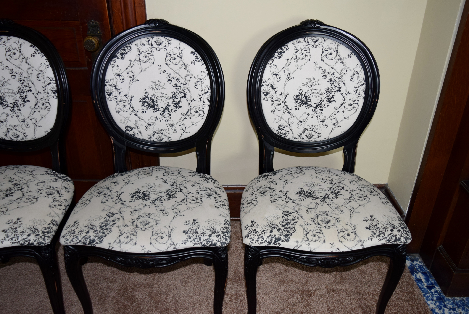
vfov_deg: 40.0
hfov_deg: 57.2
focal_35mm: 33
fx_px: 430
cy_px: 157
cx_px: 234
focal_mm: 22
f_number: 4
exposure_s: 1/60
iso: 800
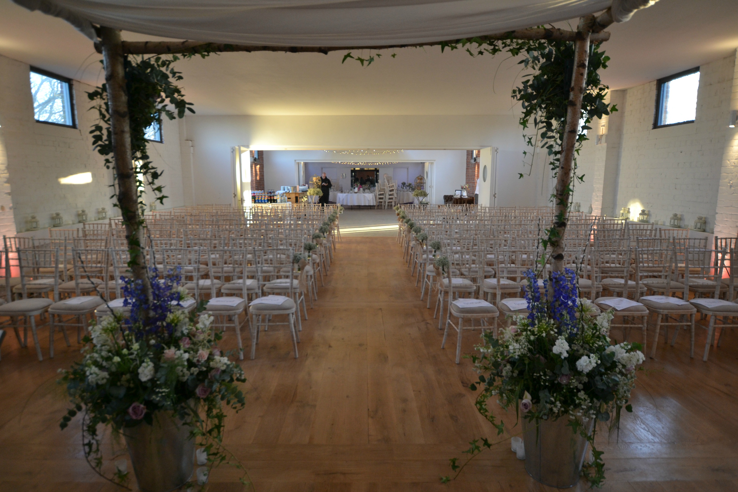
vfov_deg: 59.5
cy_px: 246
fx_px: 430
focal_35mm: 21
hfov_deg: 81.2
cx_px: 369
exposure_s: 1/60
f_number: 3.5
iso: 500
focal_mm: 14
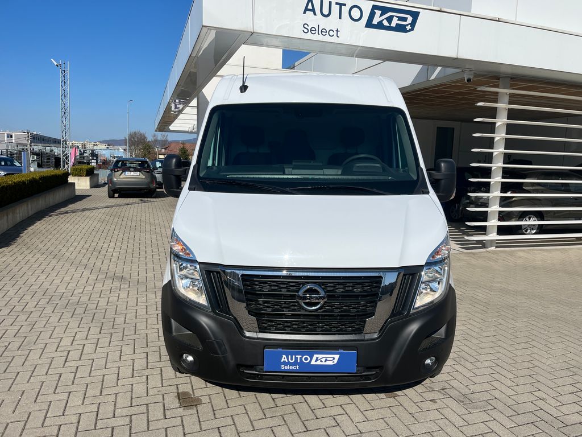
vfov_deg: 53.1
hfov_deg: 67.3
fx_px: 437
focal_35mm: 26
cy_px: 218
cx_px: 291
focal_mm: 5.1
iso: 50
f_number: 1.6
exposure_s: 1/7874
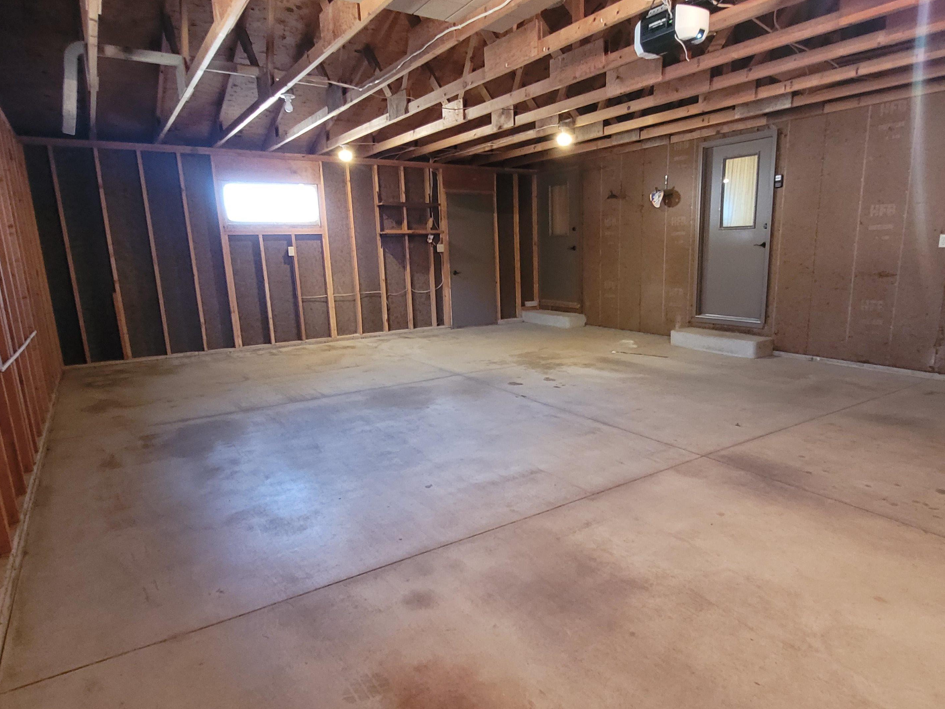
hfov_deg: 101.9
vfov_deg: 85.6
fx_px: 382
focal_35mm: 14
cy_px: 375
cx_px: 501
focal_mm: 1.74
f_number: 2.2
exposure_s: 1/30
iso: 500
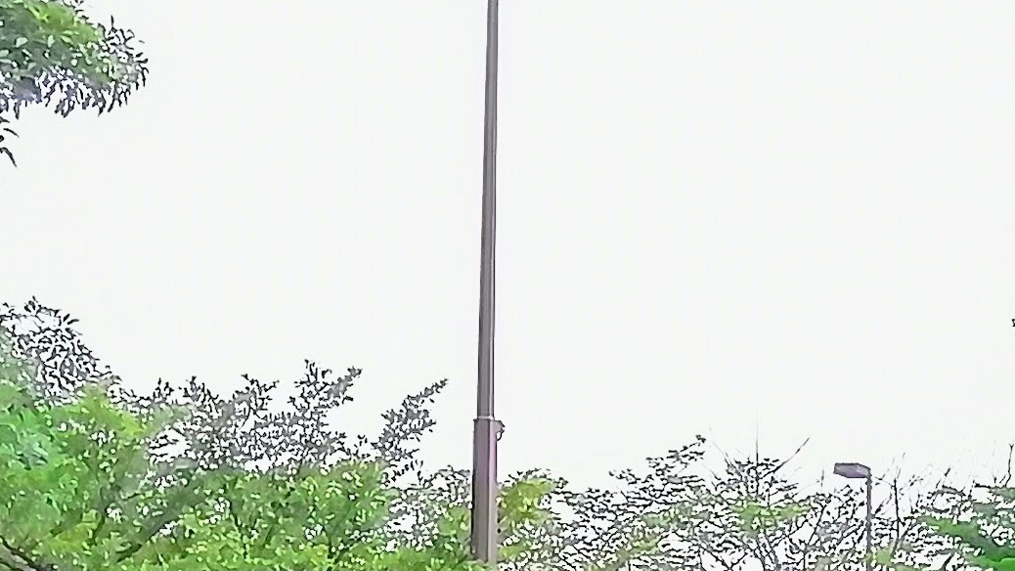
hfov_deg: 14.8
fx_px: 3687
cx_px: 1434
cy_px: 673
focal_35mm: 137
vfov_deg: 8.8
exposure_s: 1/117
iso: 50
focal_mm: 3.96
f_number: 1.8
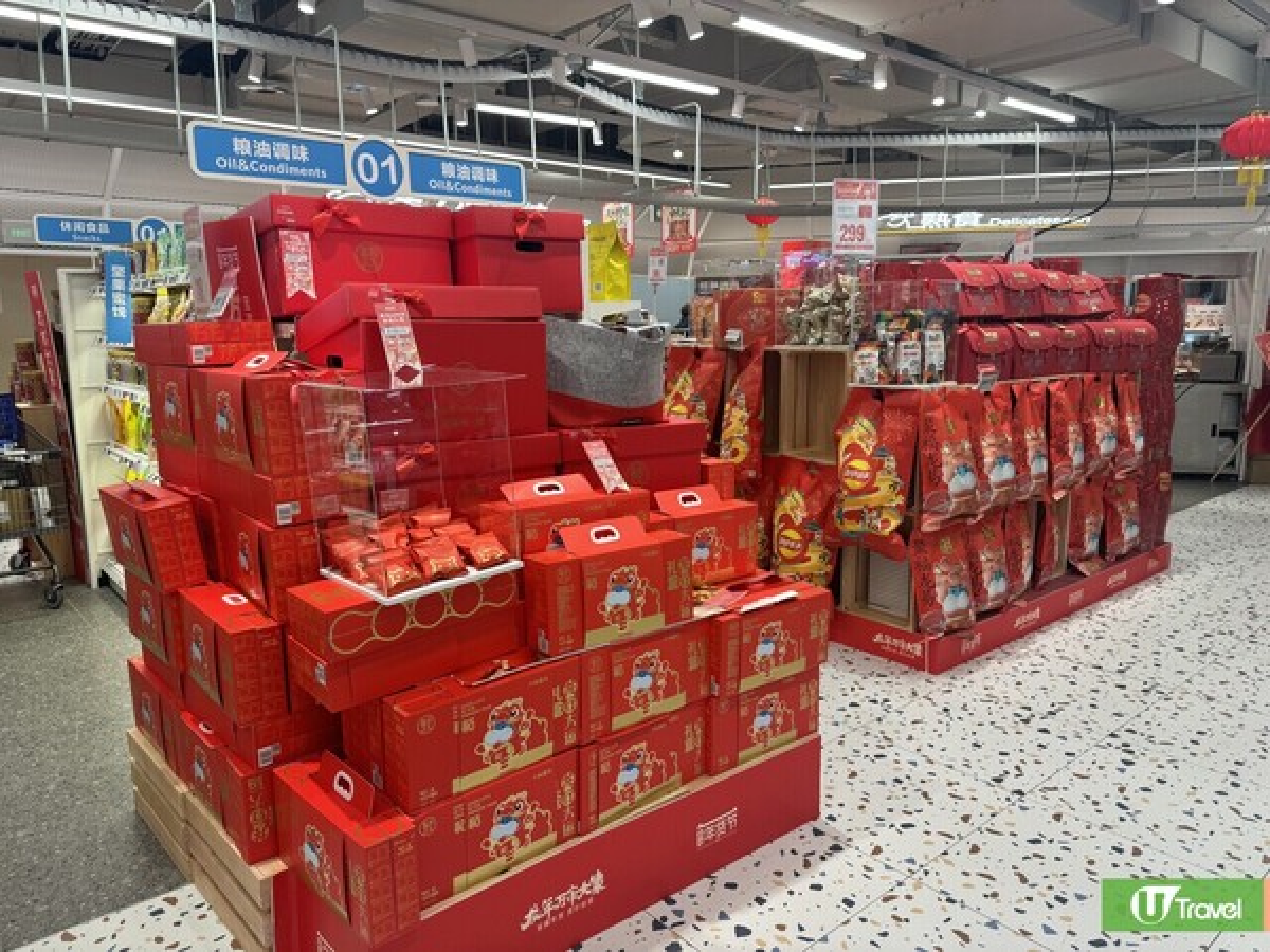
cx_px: 635
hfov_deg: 71.6
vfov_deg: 56.8
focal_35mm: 24
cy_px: 476
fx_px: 881
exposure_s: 1/196
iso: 80
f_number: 1.78
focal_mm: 6.86
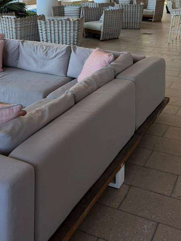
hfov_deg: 30.9
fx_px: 328
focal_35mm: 47
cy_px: 10
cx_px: 90
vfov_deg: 37.0
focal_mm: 6.76
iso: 100
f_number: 1.78
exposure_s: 1/381
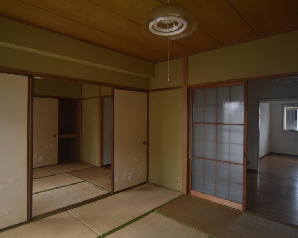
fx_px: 185
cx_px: 139
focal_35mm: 21
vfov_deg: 65.5
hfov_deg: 77.5
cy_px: 116
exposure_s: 1/100
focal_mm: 12
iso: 400
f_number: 5
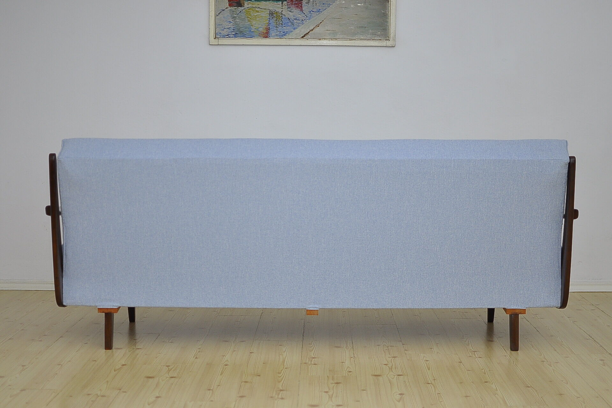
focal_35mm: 52
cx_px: 306
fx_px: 892
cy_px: 204
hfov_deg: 37.9
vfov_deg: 25.8
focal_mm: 35
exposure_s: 1/160
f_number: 1.8
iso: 400
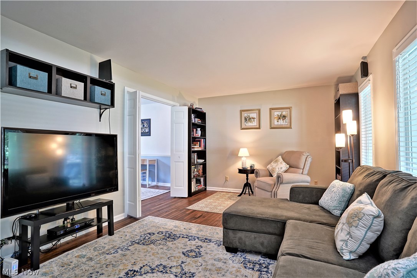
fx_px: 208
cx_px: 208
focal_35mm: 18
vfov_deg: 67.4
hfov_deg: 90.0
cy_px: 139
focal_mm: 18
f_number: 8
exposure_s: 1/5
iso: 800
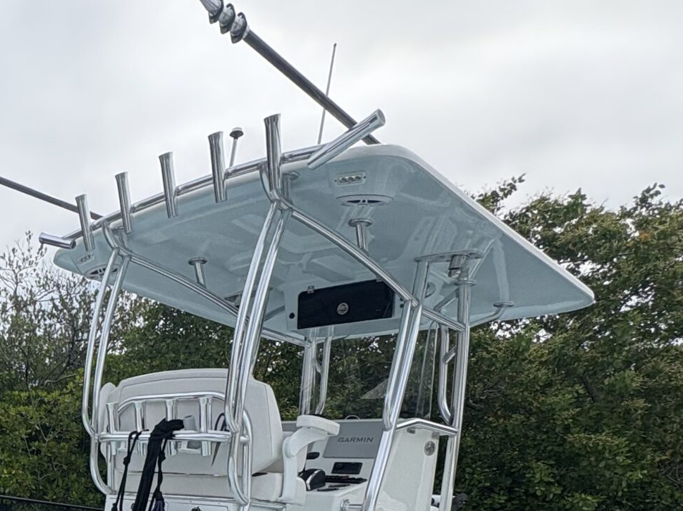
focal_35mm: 37
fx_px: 730
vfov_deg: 32.4
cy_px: 603
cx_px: -75
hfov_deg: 40.2
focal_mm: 2.22
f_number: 2.2
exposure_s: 1/1449
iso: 50
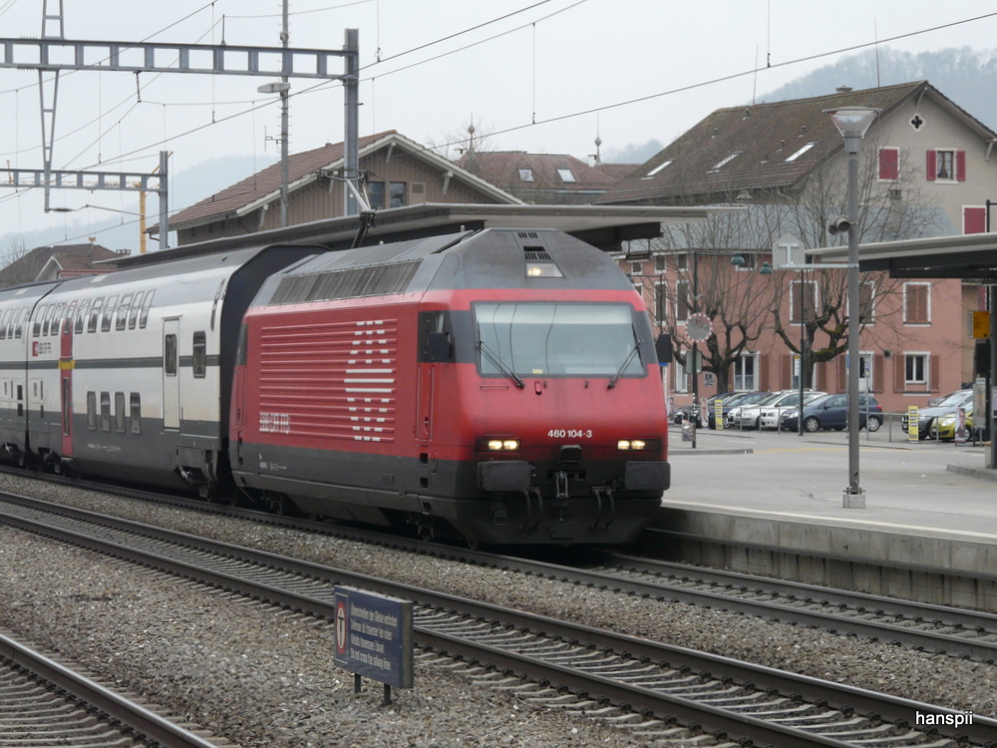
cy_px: 374
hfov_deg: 14.3
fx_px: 3975
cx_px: 498
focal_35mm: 138
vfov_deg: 10.7
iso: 100
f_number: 4
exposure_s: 1/200
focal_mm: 22.6
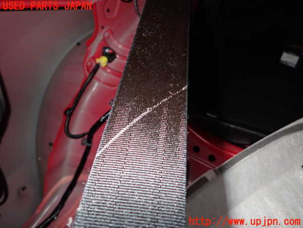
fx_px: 219
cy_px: 114
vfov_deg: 54.9
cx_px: 152
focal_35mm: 25
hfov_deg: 69.4
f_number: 5.6
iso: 250
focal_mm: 4.5
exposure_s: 1/30
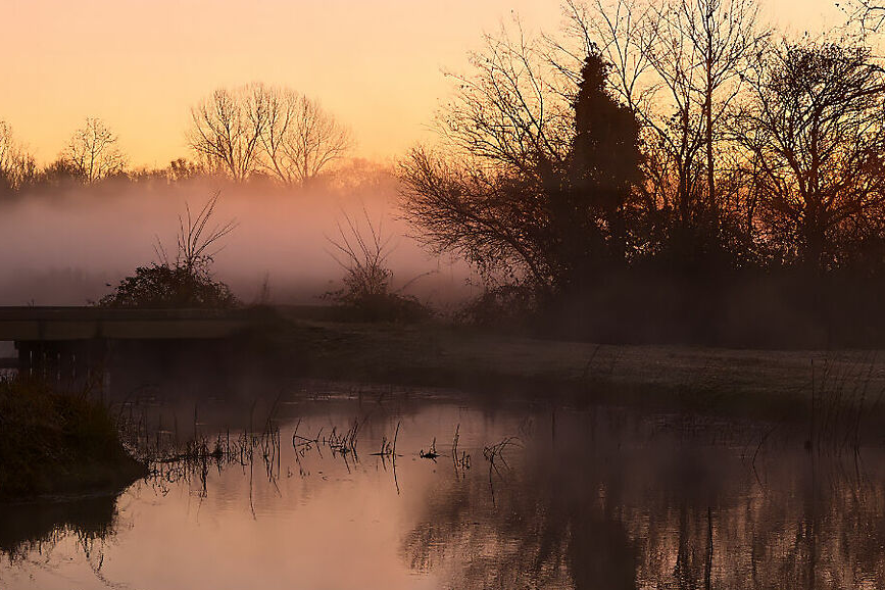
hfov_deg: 23.6
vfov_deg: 16.5
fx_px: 2040
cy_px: 327
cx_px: 862
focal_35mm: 83
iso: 560
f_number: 14
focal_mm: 30
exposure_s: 1/160
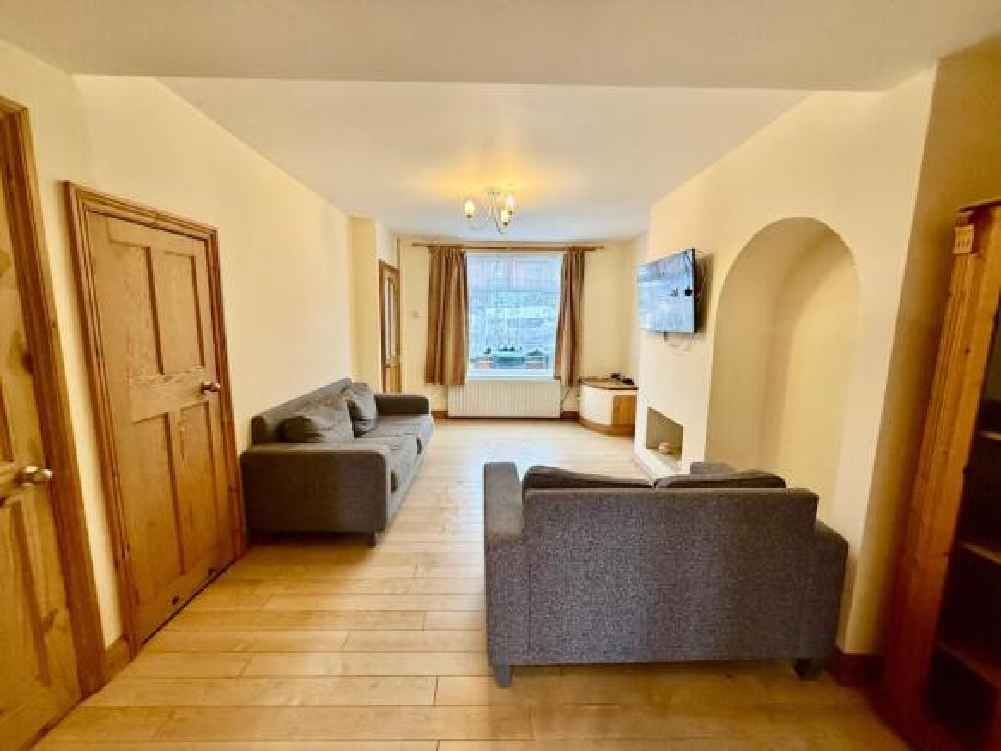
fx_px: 405
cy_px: 376
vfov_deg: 85.7
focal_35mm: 14
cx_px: 500
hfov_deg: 102.1
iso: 250
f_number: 2.2
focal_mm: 2.22
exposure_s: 1/50
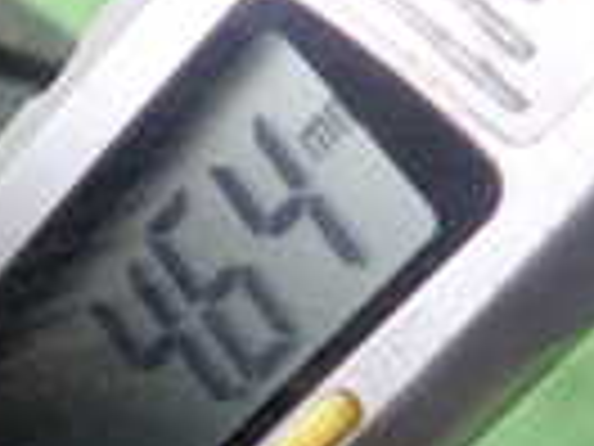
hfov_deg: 16.8
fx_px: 1956
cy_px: 586
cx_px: -18
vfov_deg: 12.6
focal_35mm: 114
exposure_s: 1/50
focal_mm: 4.5
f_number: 2
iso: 200
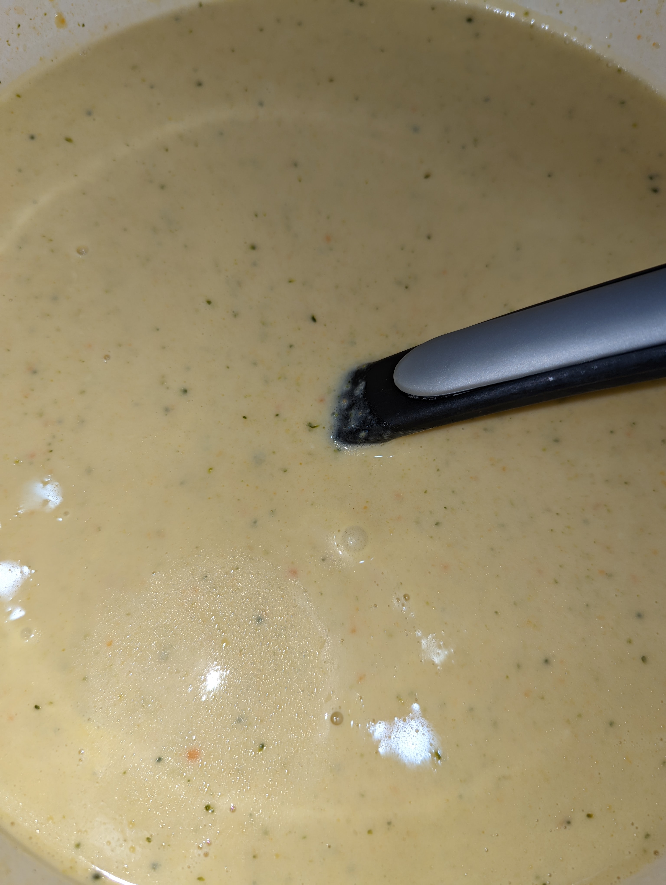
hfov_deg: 56.9
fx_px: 614
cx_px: 333
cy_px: 442
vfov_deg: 71.5
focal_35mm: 24
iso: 45
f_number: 1.85
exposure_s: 1/120
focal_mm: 6.81
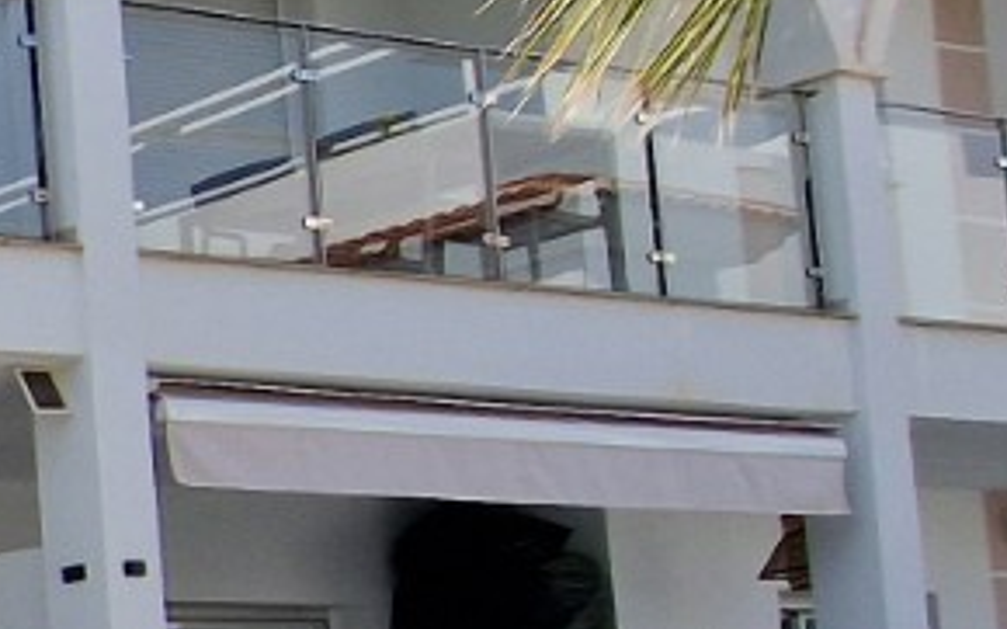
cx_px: -1195
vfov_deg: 16.4
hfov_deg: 16.7
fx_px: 2085
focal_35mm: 76
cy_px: 765
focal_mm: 2.2
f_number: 2.2
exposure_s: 1/2472
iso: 50
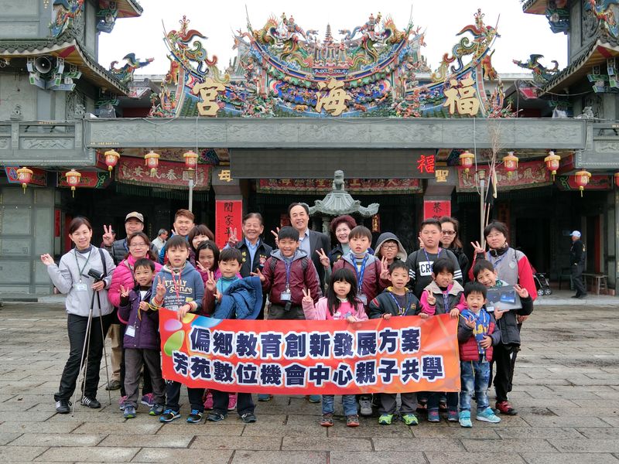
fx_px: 697
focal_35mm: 39
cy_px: 232
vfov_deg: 36.8
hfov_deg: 47.9
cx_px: 310
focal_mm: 8.3
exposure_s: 1/160
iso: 80
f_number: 3.4
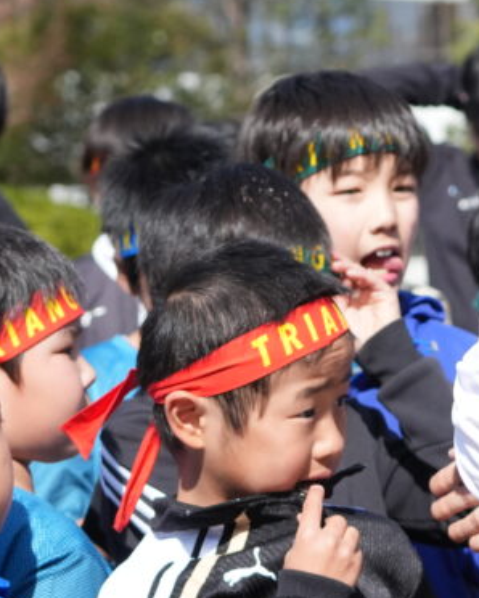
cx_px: 219
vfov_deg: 7.1
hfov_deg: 5.7
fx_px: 4798
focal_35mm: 271
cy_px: 154
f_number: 5.6
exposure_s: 1/2000
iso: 640
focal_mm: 70
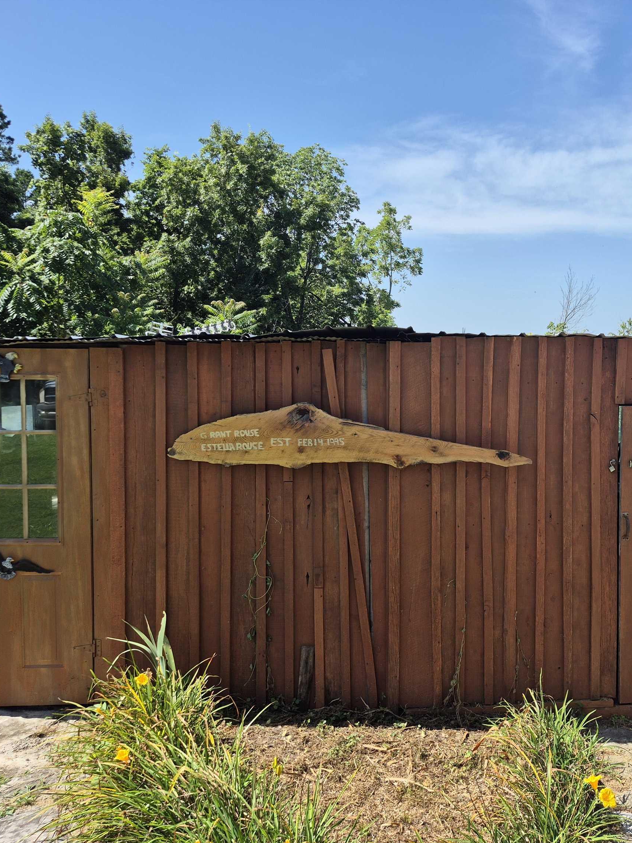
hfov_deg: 44.6
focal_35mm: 31
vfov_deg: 58.4
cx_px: 433
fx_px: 755
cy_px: 424
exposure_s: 1/1172
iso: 25
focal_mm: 5.4
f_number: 1.8
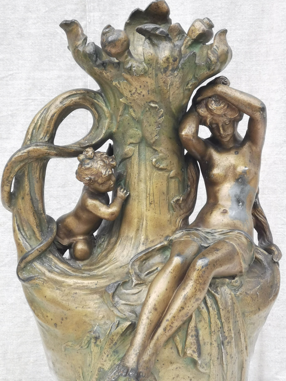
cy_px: 190
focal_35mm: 137
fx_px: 1509
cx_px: 143
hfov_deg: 10.8
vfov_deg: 14.4
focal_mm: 7.48
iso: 64
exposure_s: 1/120
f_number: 2.4
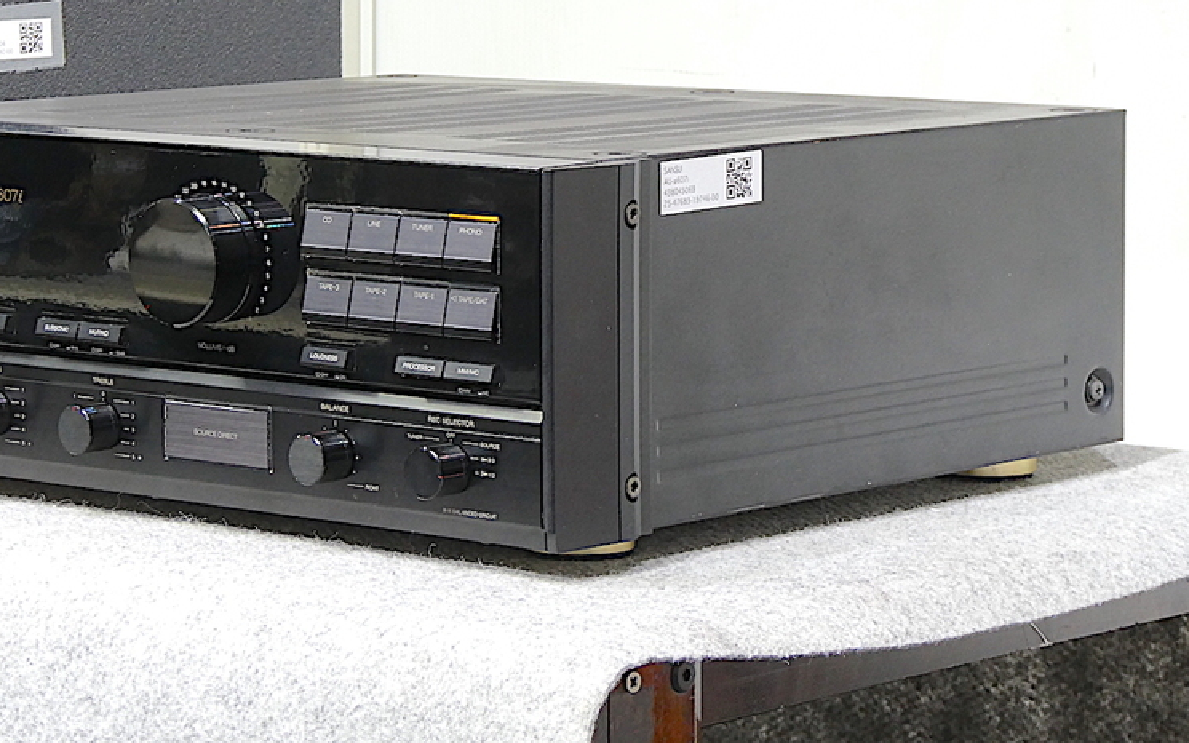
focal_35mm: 134
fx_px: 4342
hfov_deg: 15.6
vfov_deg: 9.8
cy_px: 291
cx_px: 446
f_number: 5
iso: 200
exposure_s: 1/3.2
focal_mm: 17.5
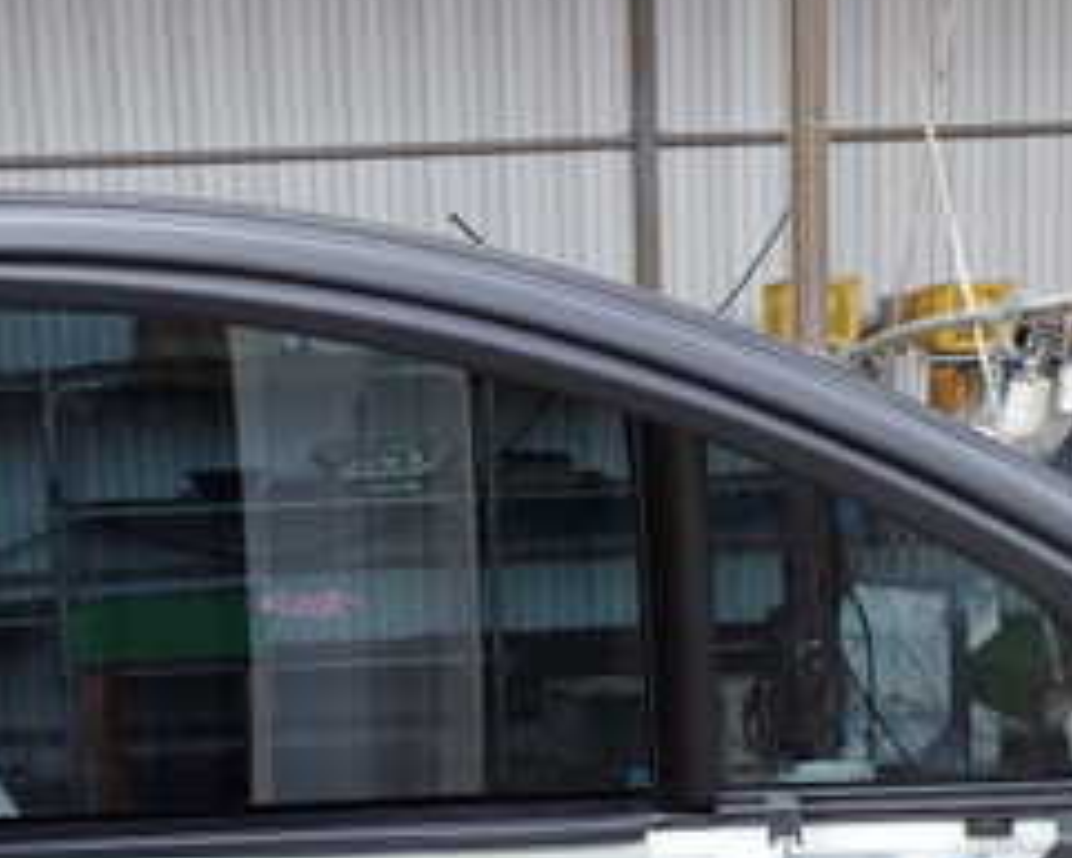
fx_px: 2317
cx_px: 440
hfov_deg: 26.0
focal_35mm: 73
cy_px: 929
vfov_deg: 20.1
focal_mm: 5.4
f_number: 3.2
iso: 100
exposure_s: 1/125
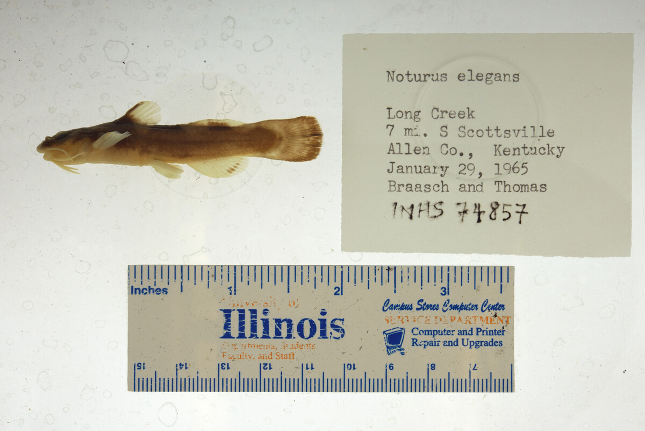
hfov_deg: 33.4
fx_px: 1075
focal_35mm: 60
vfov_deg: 22.6
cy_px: 216
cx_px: 322
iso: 100
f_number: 20
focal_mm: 60
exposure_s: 1/50
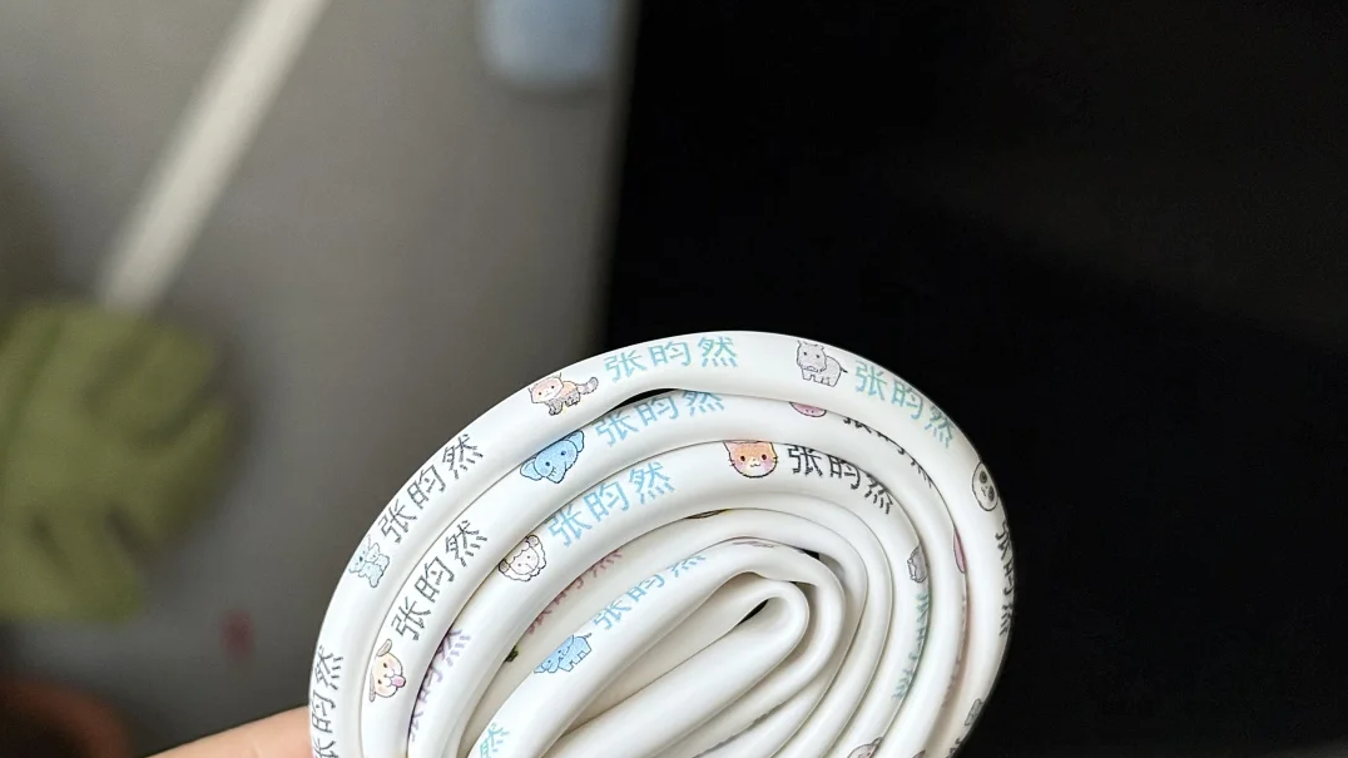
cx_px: 674
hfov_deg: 30.2
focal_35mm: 70
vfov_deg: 17.1
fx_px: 2502
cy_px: 618
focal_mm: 6.76
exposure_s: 1/115
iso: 160
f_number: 1.78
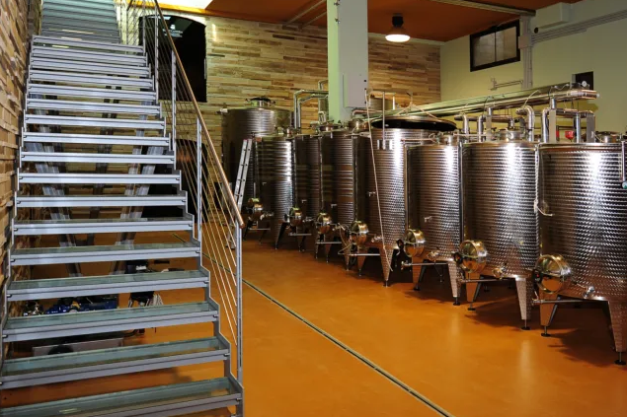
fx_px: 592
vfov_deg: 38.9
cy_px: 198
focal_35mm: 34
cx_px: 375
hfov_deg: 55.4
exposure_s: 1/250
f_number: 2.8
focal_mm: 24
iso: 500
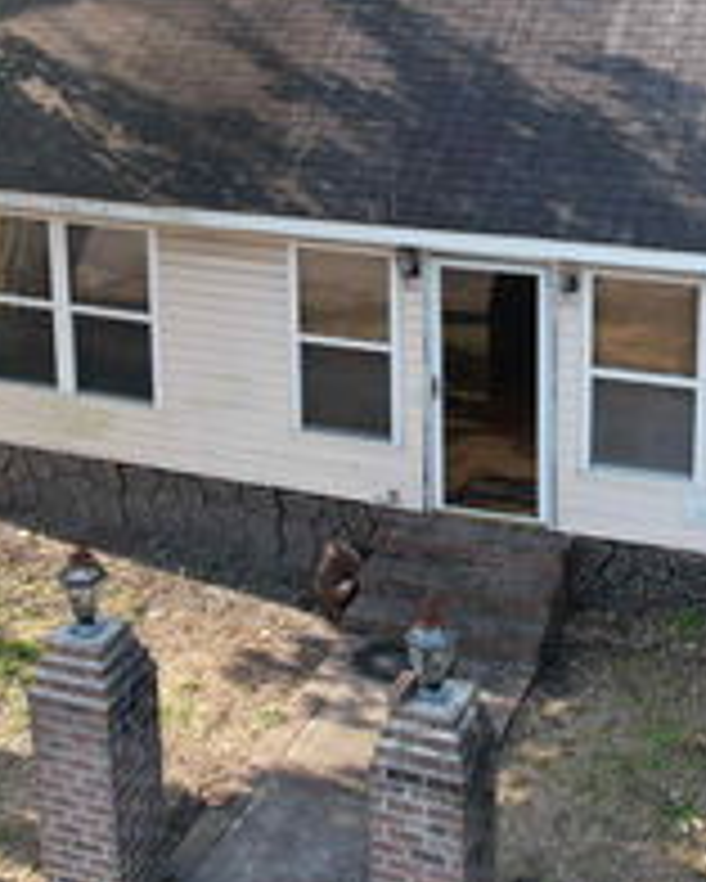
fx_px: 1409
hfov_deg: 28.0
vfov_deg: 33.7
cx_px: 468
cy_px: 169
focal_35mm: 54
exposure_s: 1/320
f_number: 2.8
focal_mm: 8.38
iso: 100
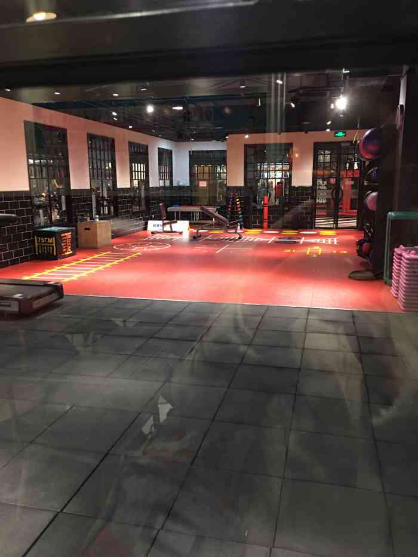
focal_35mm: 29
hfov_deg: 48.2
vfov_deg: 61.7
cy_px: 278
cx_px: 209
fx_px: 467
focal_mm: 4.15
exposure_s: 1/10
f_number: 2.2
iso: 80
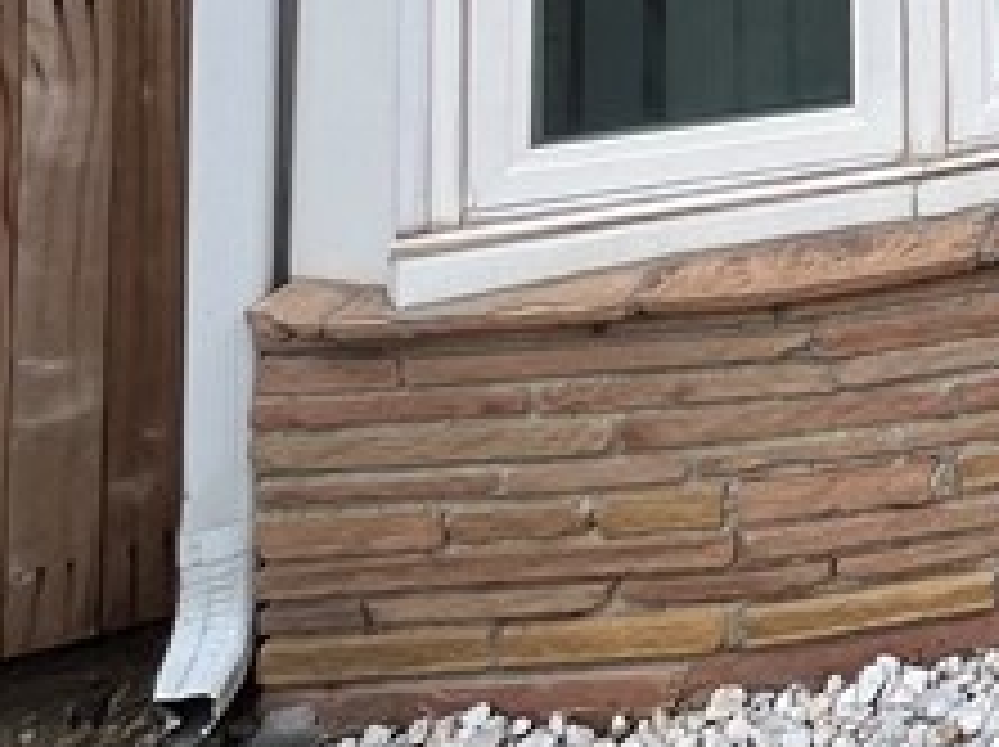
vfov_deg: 17.9
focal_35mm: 60
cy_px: -698
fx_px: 1730
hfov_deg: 20.7
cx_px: 1854
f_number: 1.8
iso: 32
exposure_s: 1/106
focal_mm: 1.57
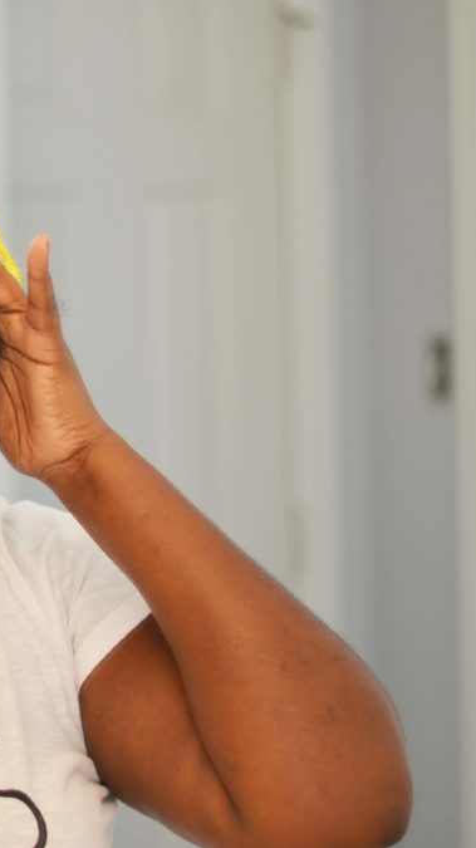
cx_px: -128
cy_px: 423
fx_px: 2674
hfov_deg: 10.0
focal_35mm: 119
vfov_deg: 18.0
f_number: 1.8
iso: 140
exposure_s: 1/350
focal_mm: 50
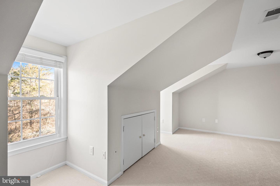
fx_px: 117
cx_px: 140
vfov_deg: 77.3
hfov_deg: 100.4
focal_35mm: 15
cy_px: 93
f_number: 7.1
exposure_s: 1/10
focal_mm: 10
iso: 640
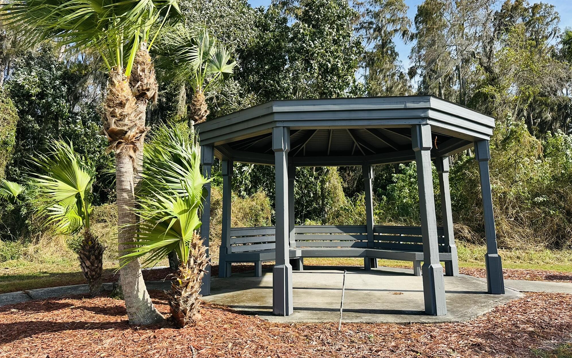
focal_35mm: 26
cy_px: 139
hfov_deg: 70.4
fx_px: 405
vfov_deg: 47.2
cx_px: 285
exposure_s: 1/1916
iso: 80
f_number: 1.78
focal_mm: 6.86
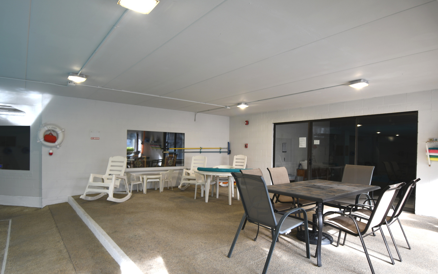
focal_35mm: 20
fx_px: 239
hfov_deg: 85.1
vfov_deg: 59.6
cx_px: 222
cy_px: 149
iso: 100
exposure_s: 1/15
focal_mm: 13
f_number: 4.8
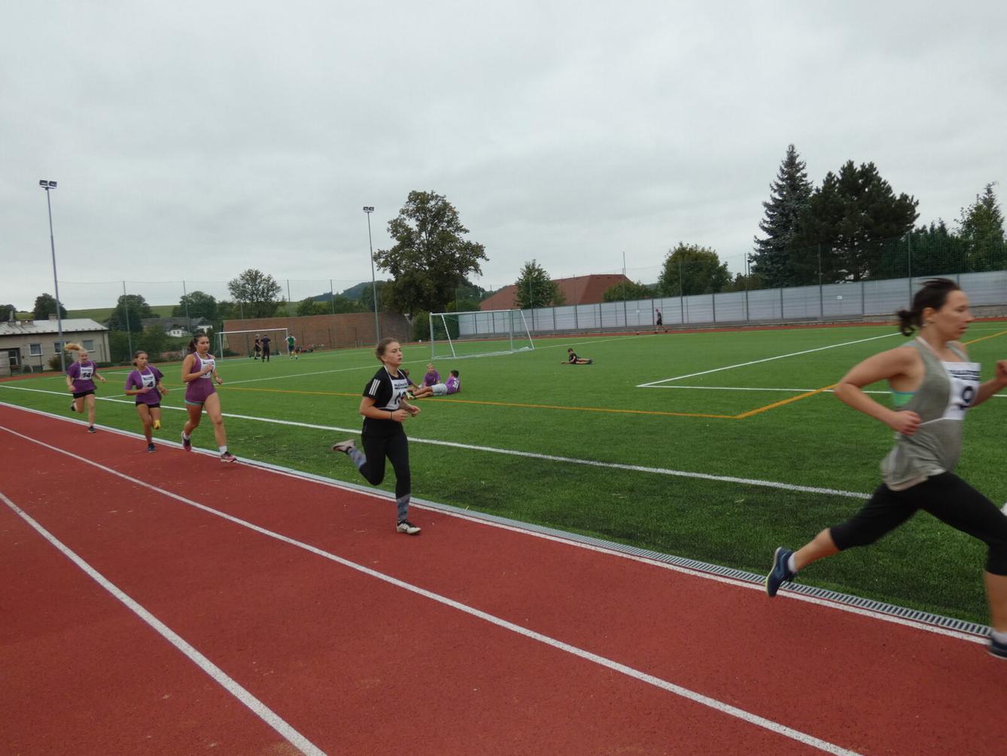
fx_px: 669
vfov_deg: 58.9
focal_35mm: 23
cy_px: 378
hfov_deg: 73.9
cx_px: 504
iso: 80
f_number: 3
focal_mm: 4.1
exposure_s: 1/250
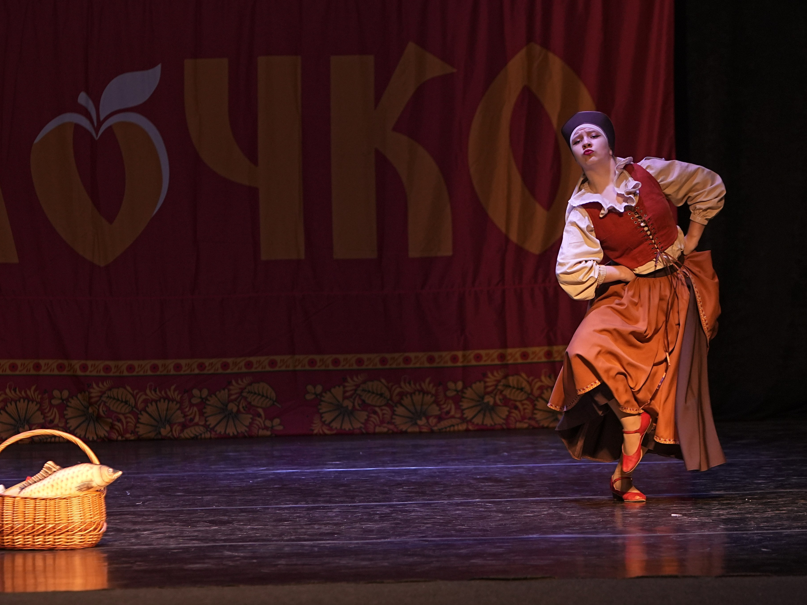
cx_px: 400
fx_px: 4733
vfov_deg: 7.3
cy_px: 302
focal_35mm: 203
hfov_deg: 9.7
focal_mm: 125
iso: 1250
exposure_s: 1/400
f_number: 2.8
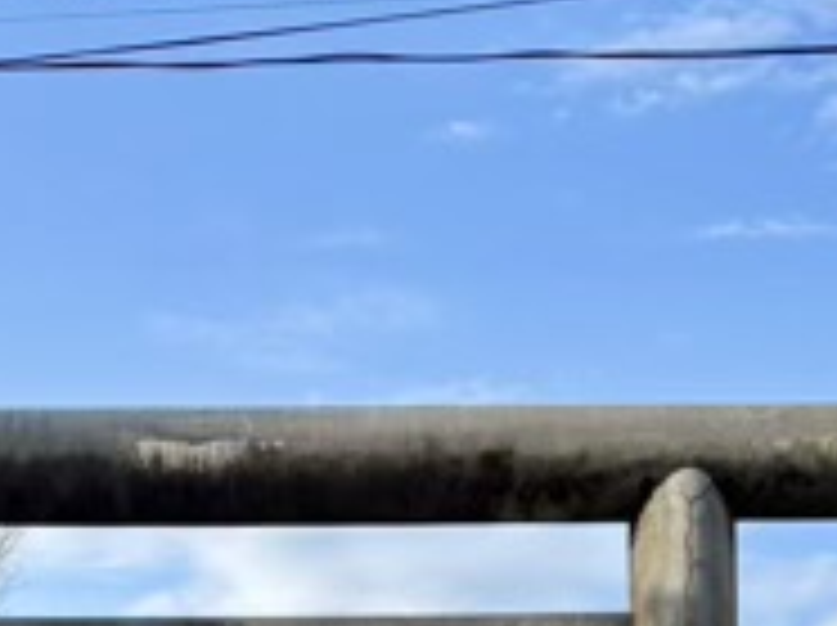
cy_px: 1047
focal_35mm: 98
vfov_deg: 13.8
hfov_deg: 20.0
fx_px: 2367
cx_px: 252
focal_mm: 5.96
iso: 50
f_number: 1.6
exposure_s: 1/1499
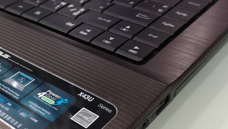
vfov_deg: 20.4
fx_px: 357
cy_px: 52
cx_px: 55
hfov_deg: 34.6
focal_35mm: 59
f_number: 1.8
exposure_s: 1/33.3
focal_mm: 3.95
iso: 160
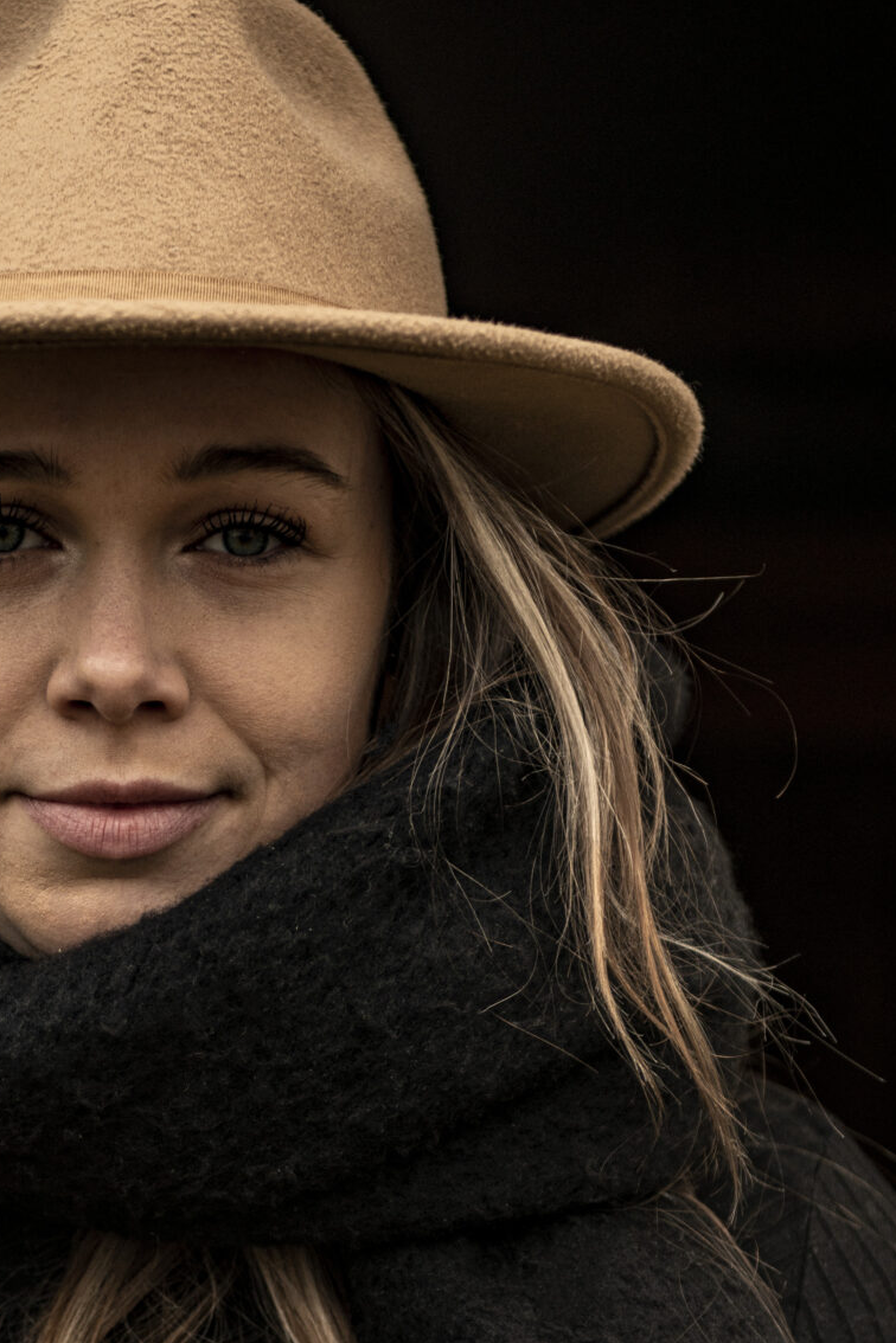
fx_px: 5562
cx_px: 84
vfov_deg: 13.7
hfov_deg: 9.2
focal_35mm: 149
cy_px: 975
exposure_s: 1/1000
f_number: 2.8
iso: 400
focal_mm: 66
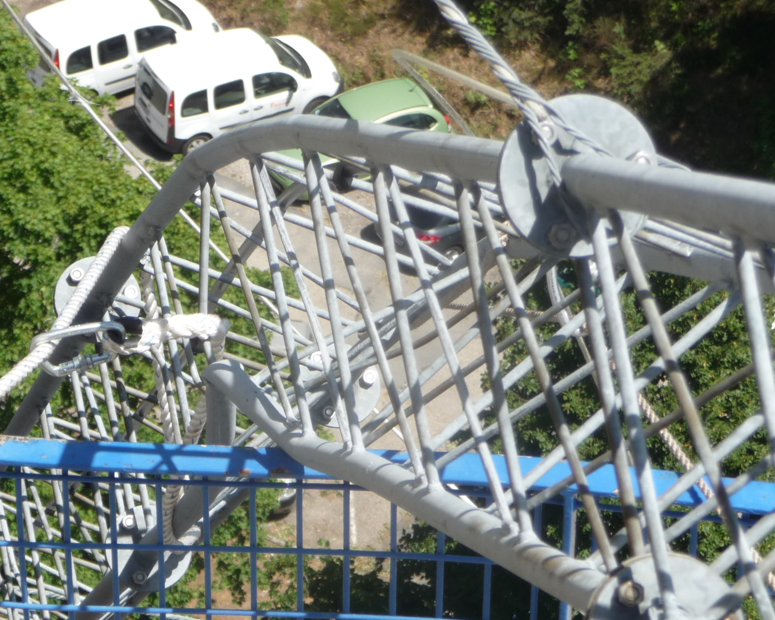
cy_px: 483
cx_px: 230
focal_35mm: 250
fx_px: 5735
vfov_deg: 6.2
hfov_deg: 7.7
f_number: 4.8
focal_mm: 25.2
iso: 100
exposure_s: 1/500
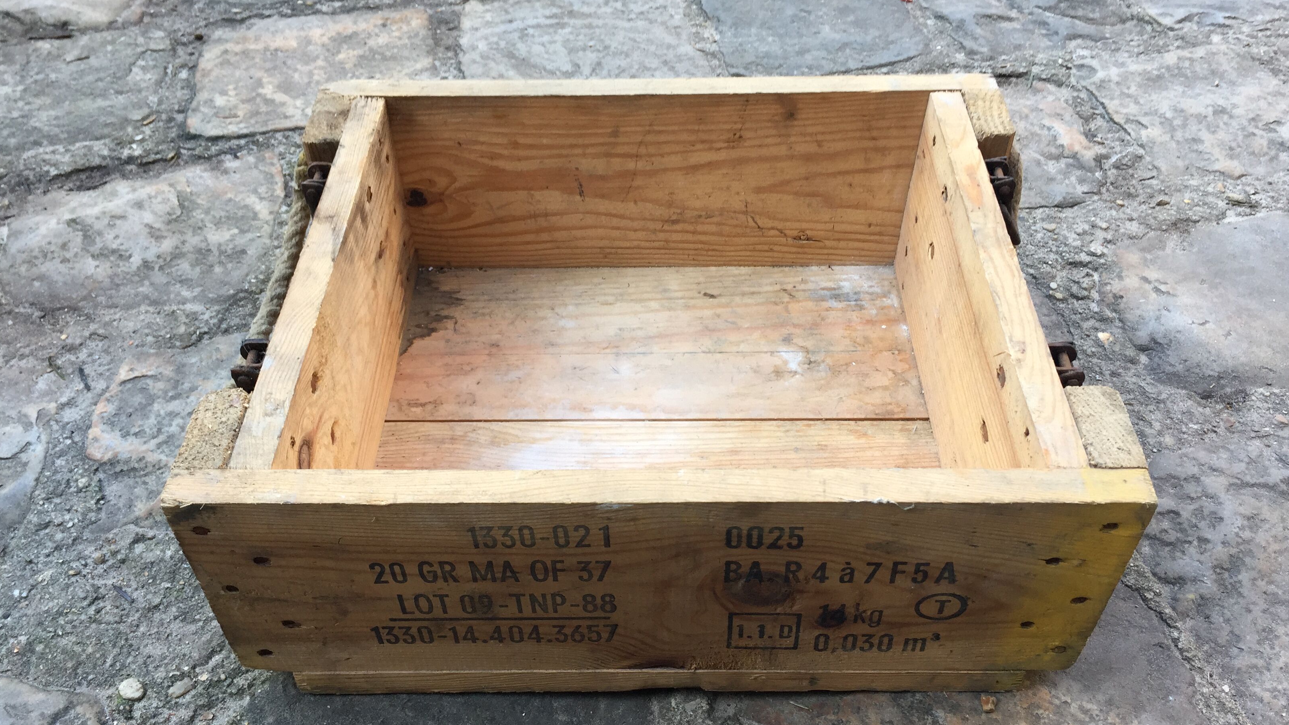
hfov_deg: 61.0
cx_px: 648
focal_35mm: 32
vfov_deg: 36.6
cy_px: 429
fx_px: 1094
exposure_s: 1/100
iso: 50
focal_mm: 4.15
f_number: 2.2
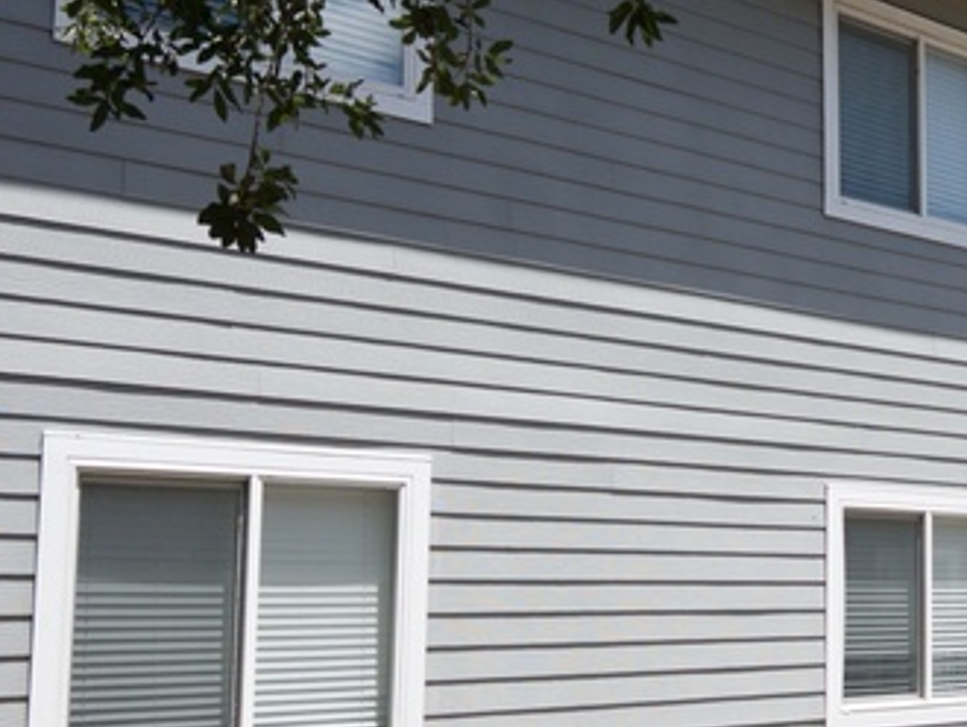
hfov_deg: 28.9
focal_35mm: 63
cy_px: 387
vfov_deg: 23.3
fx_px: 1761
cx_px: 946
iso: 40
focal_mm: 5.7
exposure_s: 1/4630
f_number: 1.5
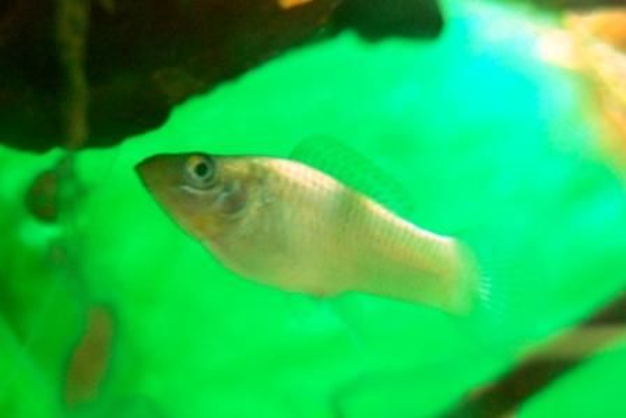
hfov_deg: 28.1
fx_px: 1252
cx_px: 313
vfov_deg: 18.9
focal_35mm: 72
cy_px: 209
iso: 800
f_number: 5.6
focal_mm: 48
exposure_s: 1/10
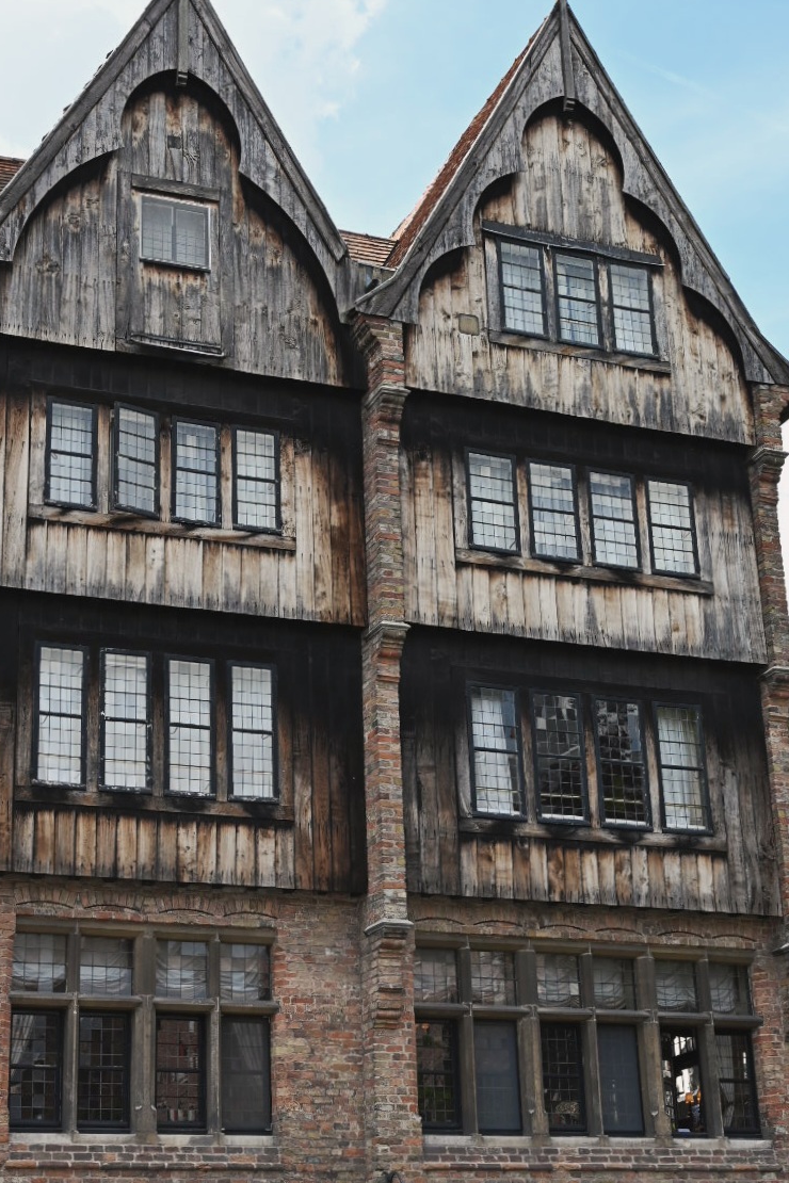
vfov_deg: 36.8
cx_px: 333
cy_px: 649
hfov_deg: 25.0
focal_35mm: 54
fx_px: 1775
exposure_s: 1/400
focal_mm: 40
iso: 400
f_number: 10
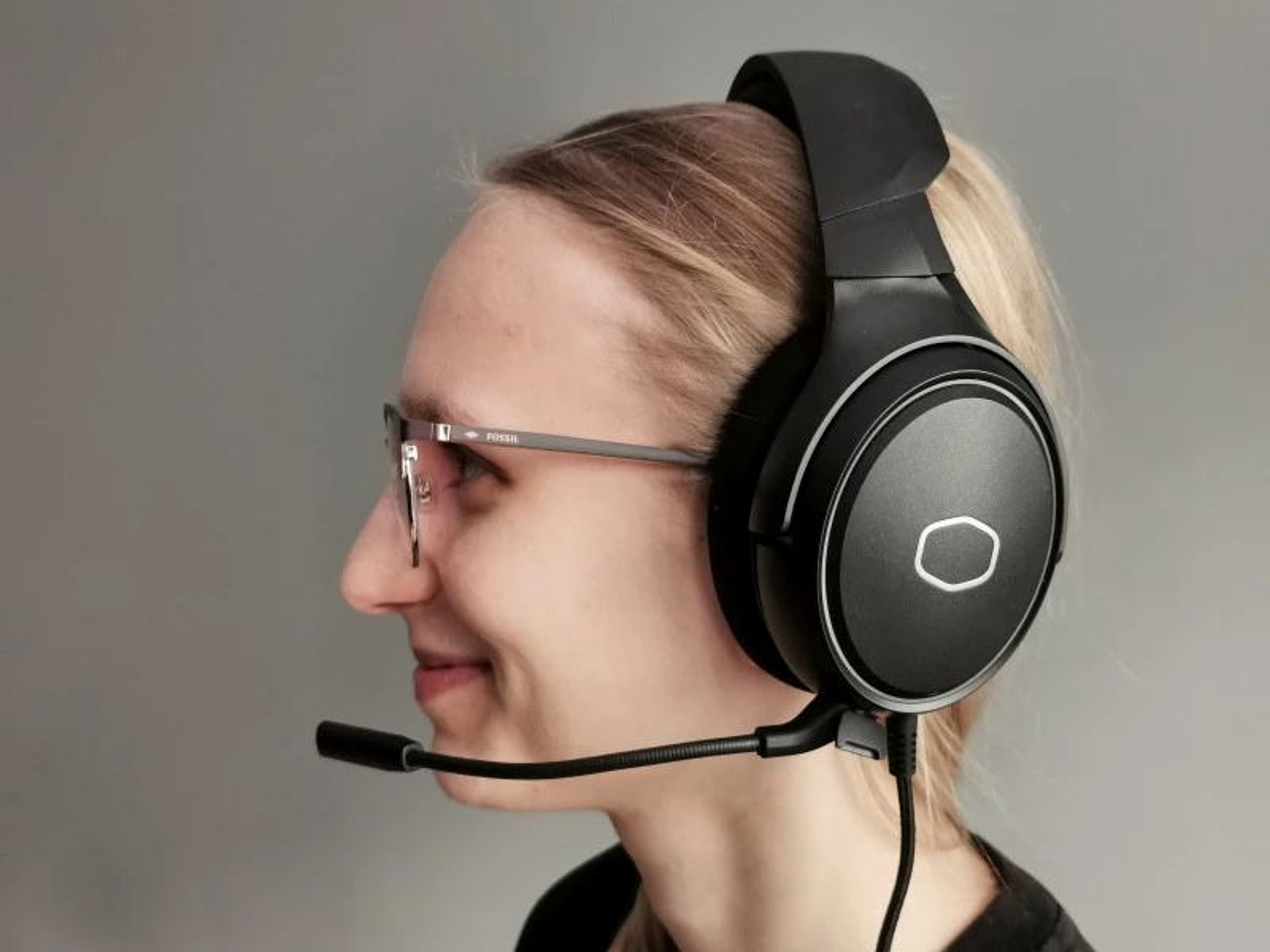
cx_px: 635
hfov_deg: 45.8
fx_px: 1504
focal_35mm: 41
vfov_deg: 35.1
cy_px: 476
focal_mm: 5.56
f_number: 1.6
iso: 125
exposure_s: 1/100
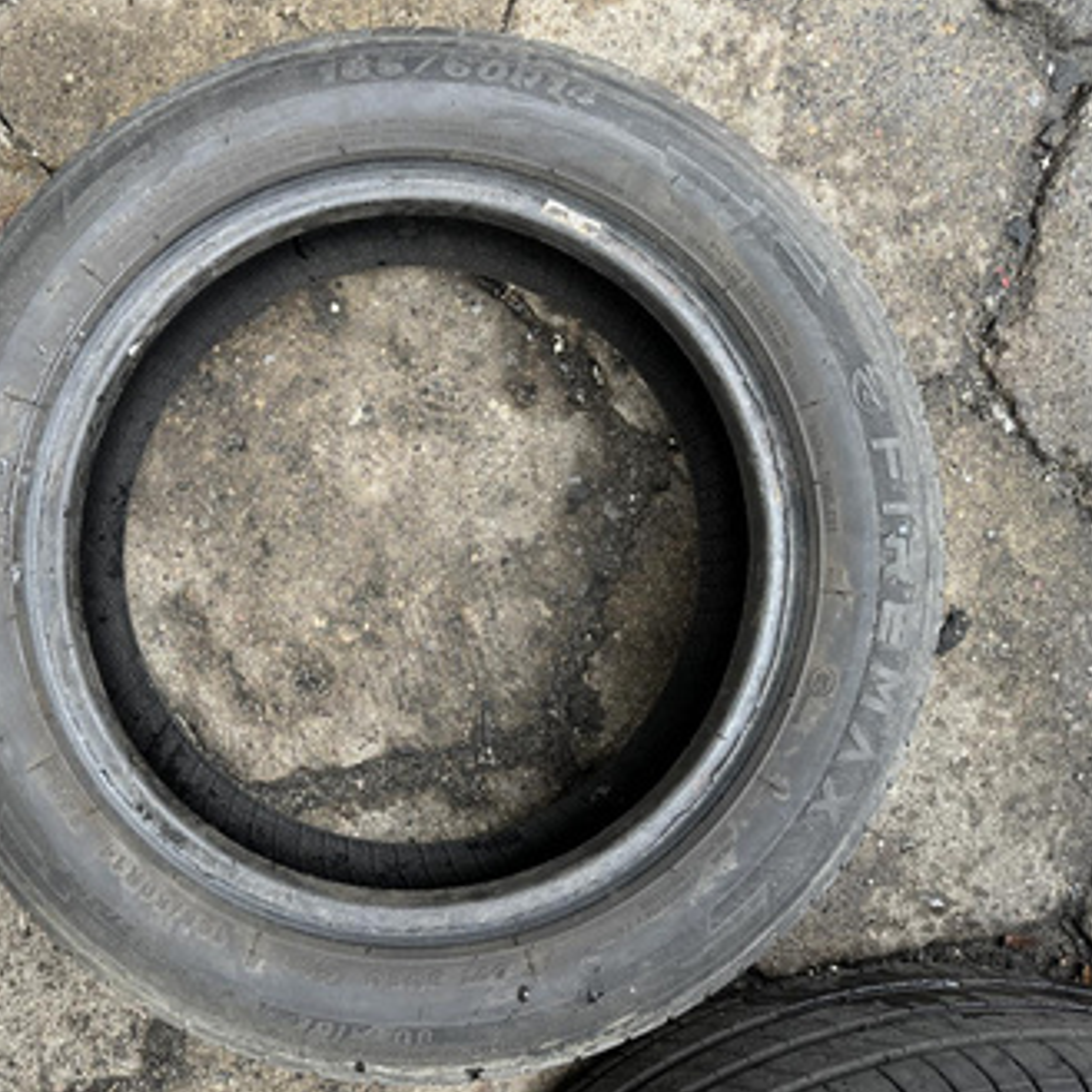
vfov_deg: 55.6
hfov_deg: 54.7
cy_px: 544
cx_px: 385
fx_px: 1035
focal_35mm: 29
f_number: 1.78
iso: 200
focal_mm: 6.86
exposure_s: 1/121
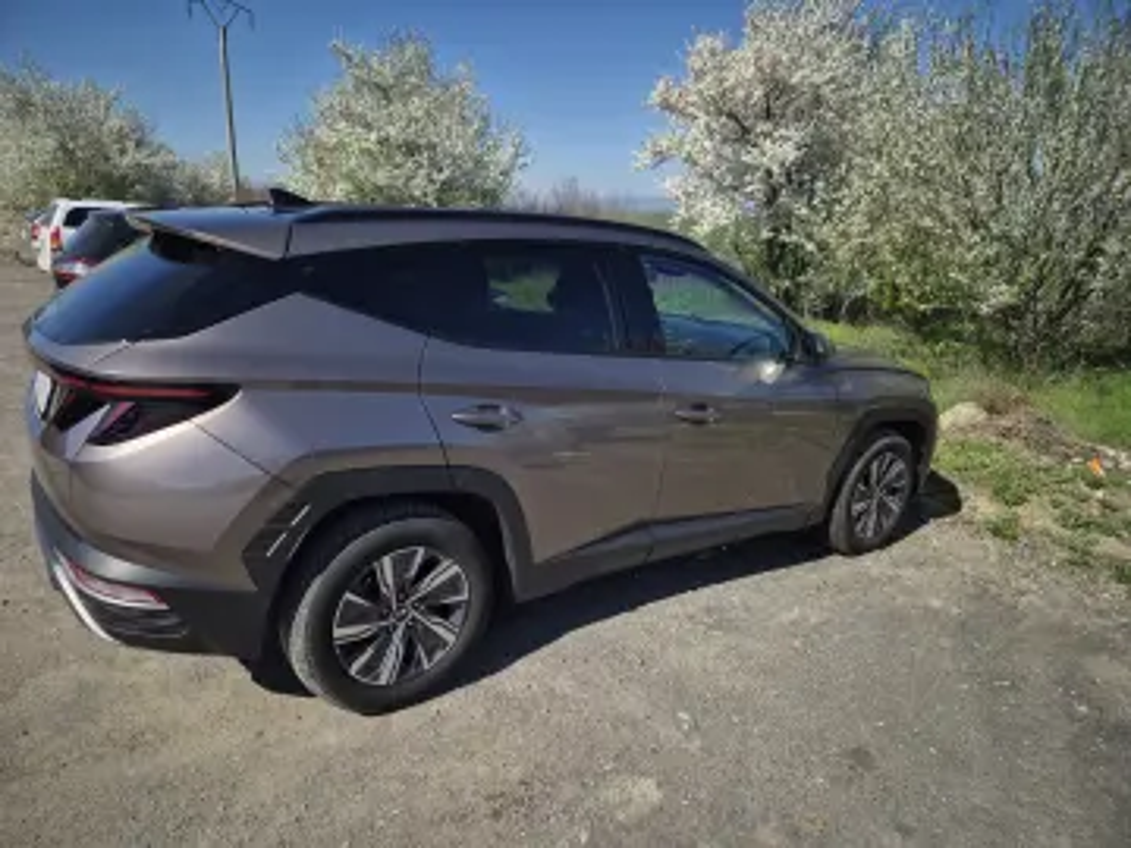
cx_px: 566
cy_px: 424
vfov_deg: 58.9
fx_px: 751
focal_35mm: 23
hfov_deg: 73.9
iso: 25
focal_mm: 5.4
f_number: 1.8
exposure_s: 1/1352
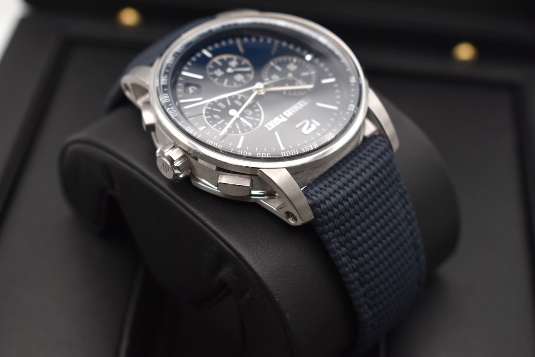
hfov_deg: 29.2
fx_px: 1026
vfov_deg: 19.7
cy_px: 178
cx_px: 268
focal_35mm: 69
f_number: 5.6
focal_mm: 46
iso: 400
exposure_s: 1/125
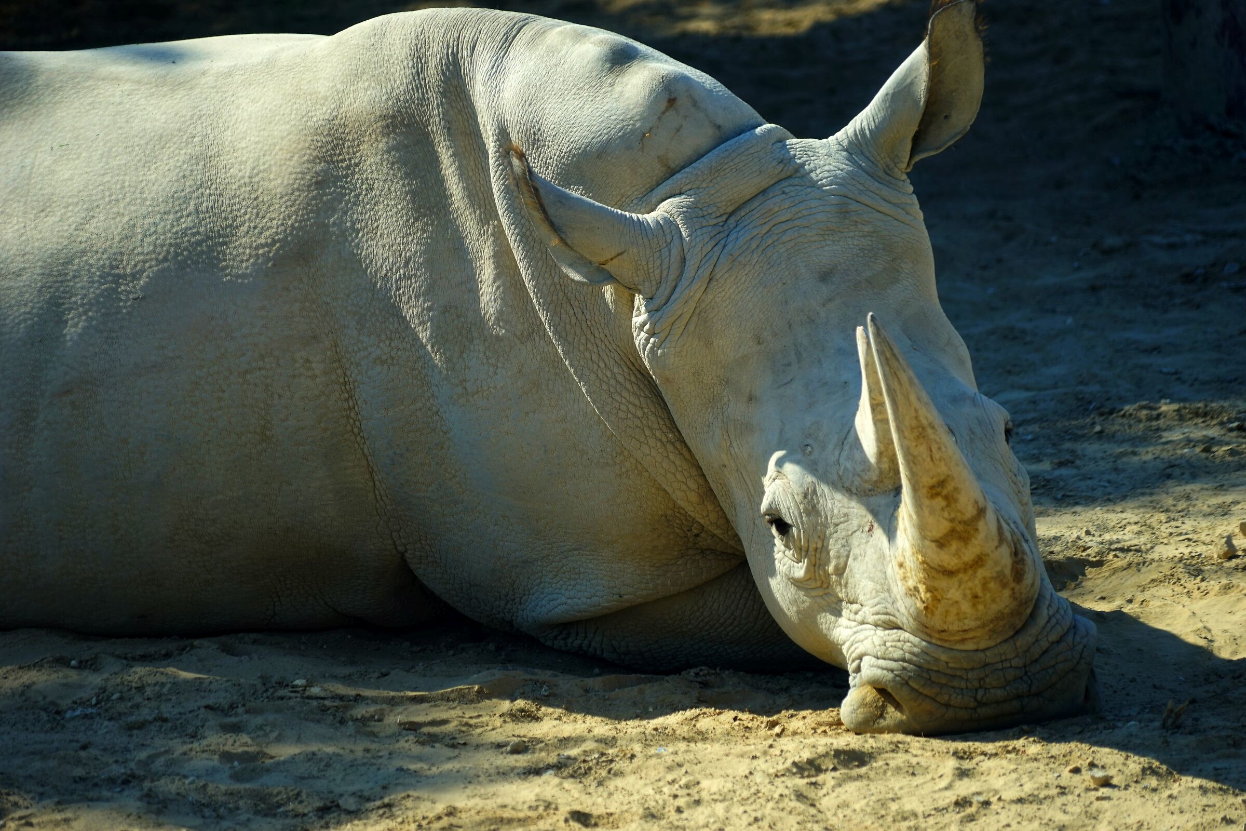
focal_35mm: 212
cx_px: 623
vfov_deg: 6.5
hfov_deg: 9.7
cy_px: 416
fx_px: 7337
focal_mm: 212
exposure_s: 1/250
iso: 100
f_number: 5.6
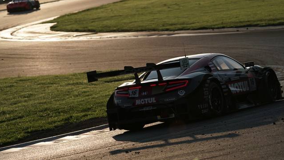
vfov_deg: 5.2
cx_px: 149
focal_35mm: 236
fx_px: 1778
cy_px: 73
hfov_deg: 9.1
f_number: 6.3
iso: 200
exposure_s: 1/1250
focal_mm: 200
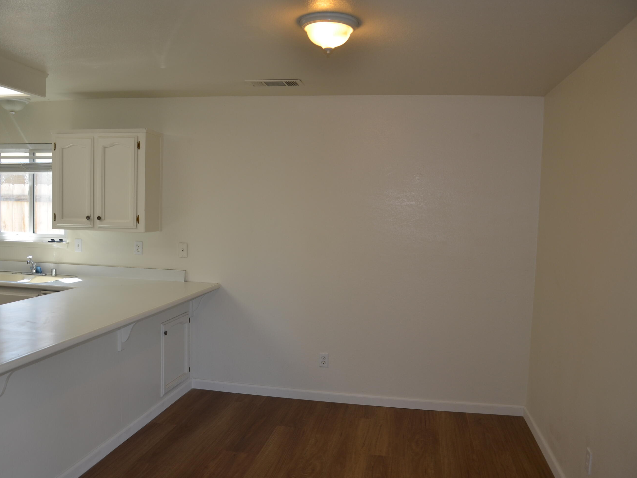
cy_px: 239
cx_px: 308
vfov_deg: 46.8
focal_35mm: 30
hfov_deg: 60.0
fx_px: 552
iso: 200
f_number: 3.5
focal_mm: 18
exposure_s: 1/125
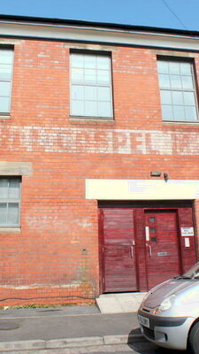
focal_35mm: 44
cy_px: 153
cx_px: 98
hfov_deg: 27.1
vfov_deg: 46.3
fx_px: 413
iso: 200
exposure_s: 1/400
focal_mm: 16
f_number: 6.3
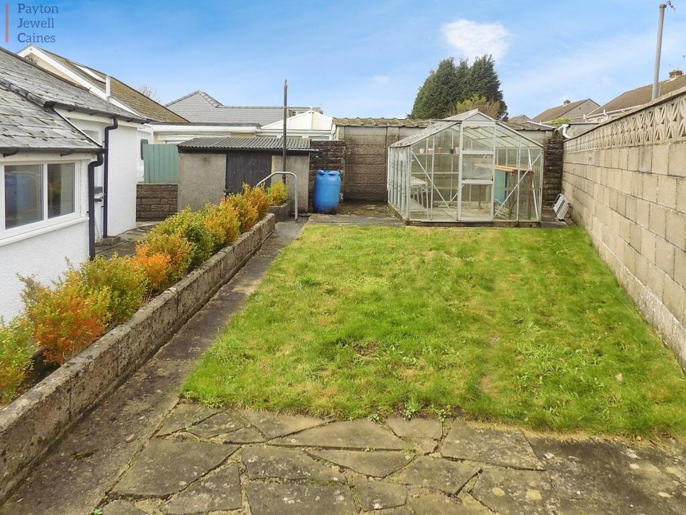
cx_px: 343
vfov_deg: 58.9
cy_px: 258
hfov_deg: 73.9
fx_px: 456
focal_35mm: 23
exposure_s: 1/160
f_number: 3.1
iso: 80
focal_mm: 4
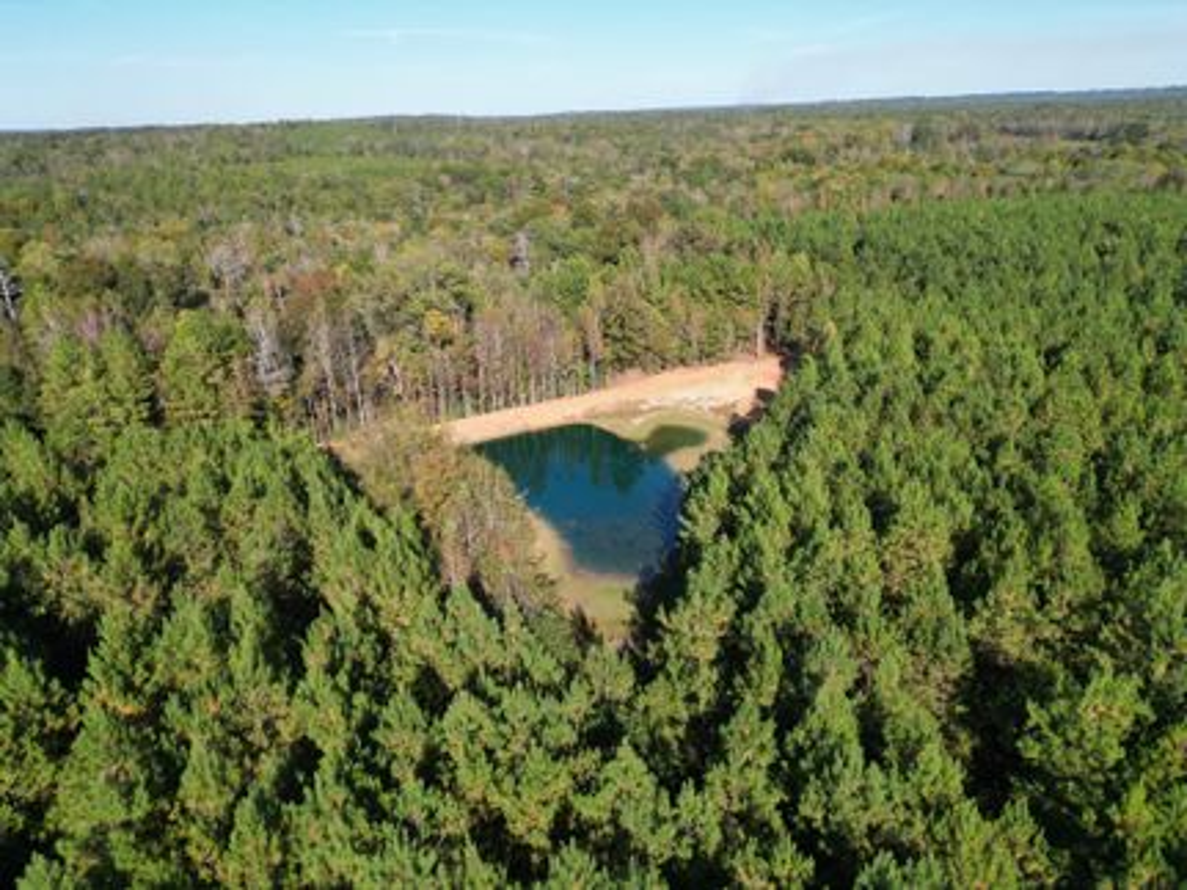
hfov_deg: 71.6
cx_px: 594
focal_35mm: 24
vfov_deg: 56.8
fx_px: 823
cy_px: 445
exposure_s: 1/2500
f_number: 1.7
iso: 150
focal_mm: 6.72
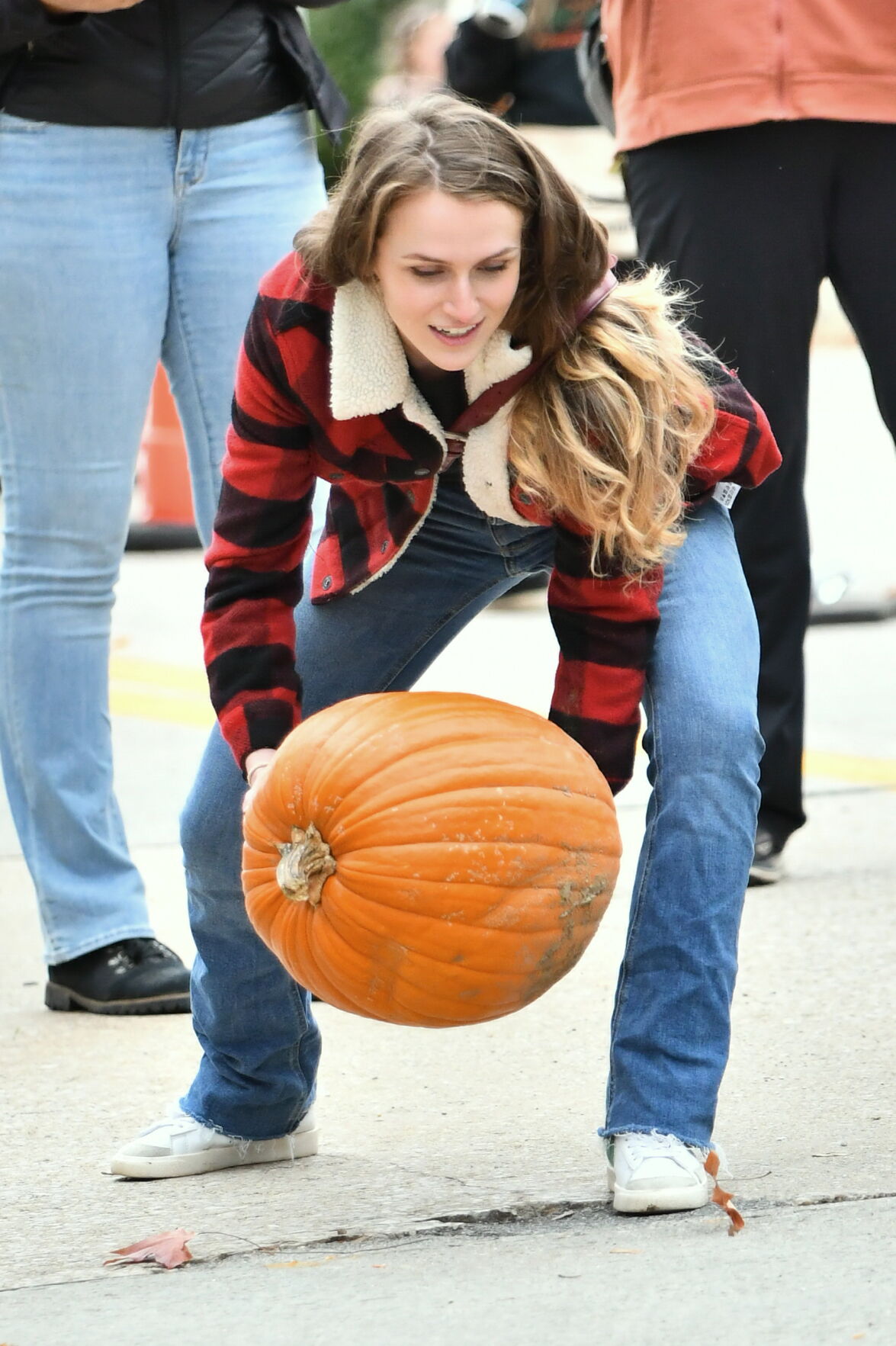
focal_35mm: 195
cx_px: 448
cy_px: 673
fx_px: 7287
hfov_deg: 7.0
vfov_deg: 10.6
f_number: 2.8
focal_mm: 130
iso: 1000
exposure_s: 1/1600
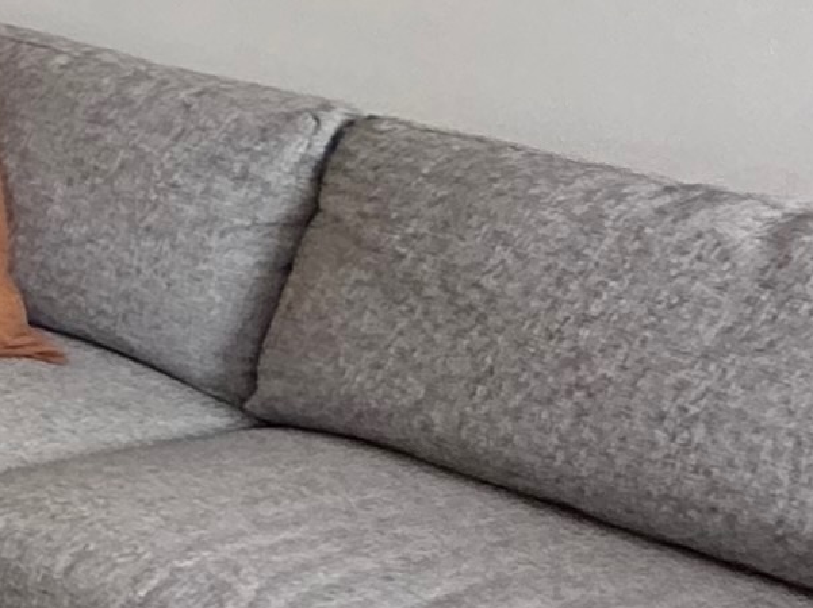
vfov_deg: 14.6
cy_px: -324
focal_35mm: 94
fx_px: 2206
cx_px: -1603
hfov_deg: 11.6
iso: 320
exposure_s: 1/120
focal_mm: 2.22
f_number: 2.2
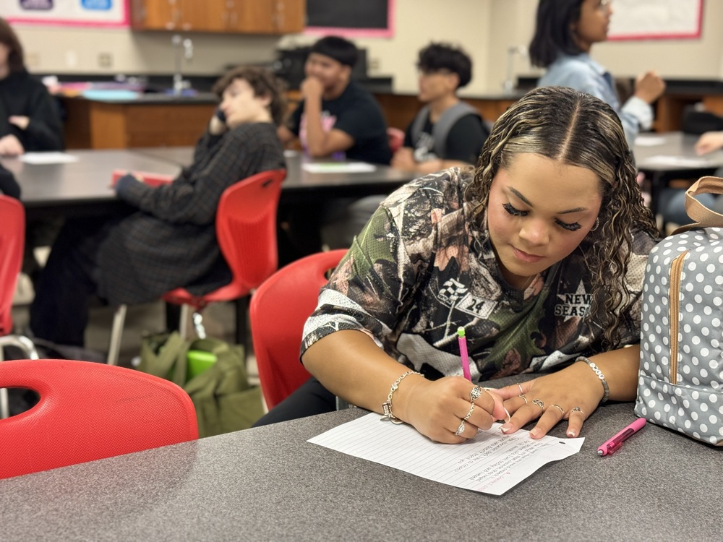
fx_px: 1003
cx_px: 362
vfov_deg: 30.3
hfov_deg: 39.7
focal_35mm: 48
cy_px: 271
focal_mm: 6.76
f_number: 1.78
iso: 400
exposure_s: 1/40
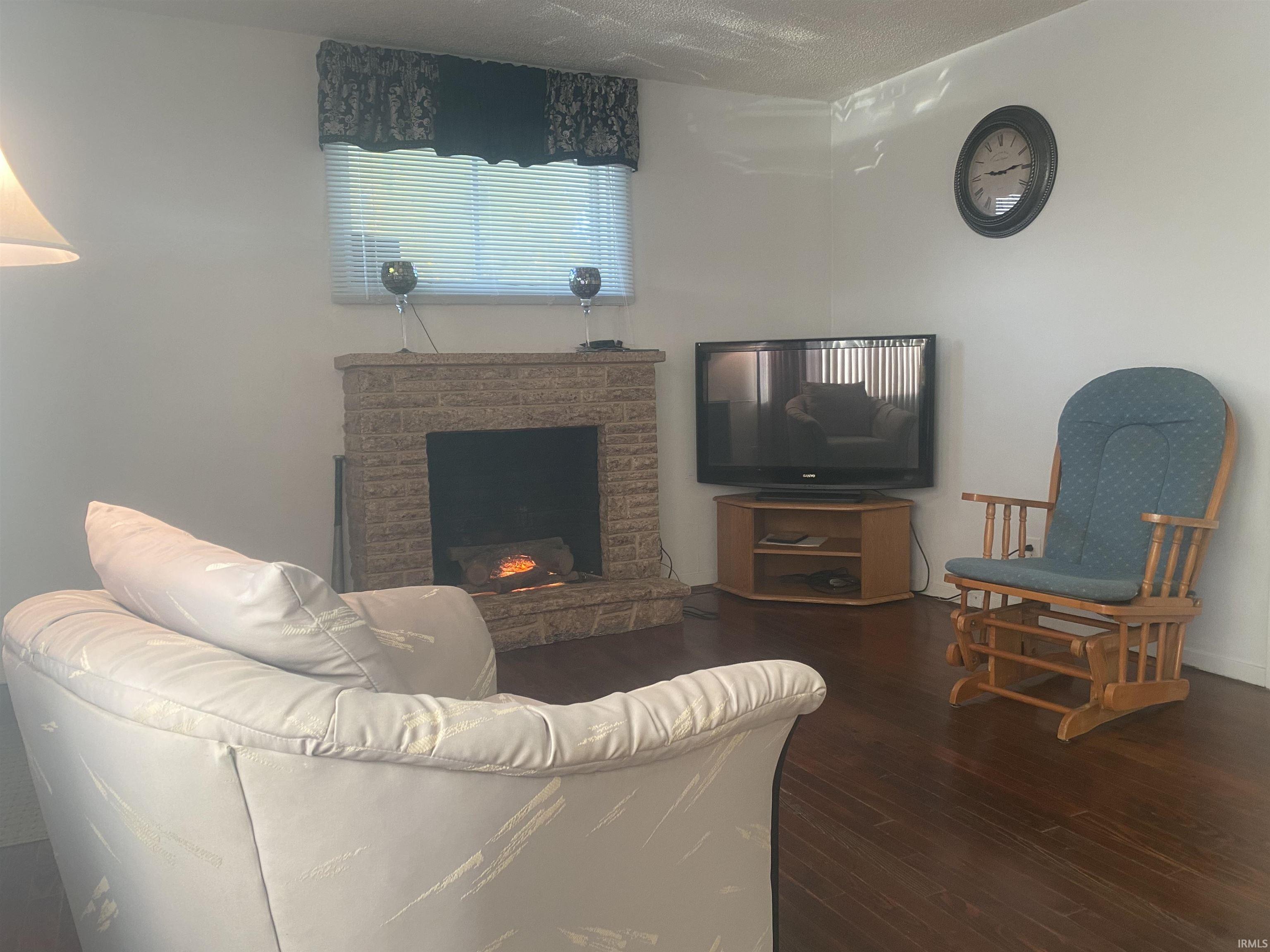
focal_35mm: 26
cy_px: 476
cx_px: 635
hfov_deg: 67.3
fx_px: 954
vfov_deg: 53.1
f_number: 1.8
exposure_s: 1/60
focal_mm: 4.25
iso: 100
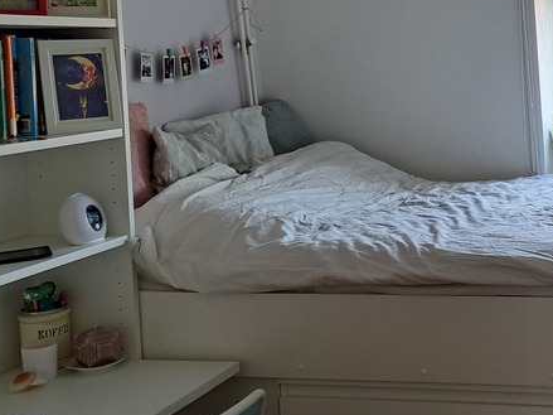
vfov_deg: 25.8
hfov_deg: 32.1
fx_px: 894
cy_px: 101
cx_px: 532
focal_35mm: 56
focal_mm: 5.23
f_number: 1.8
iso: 64
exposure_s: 1/50
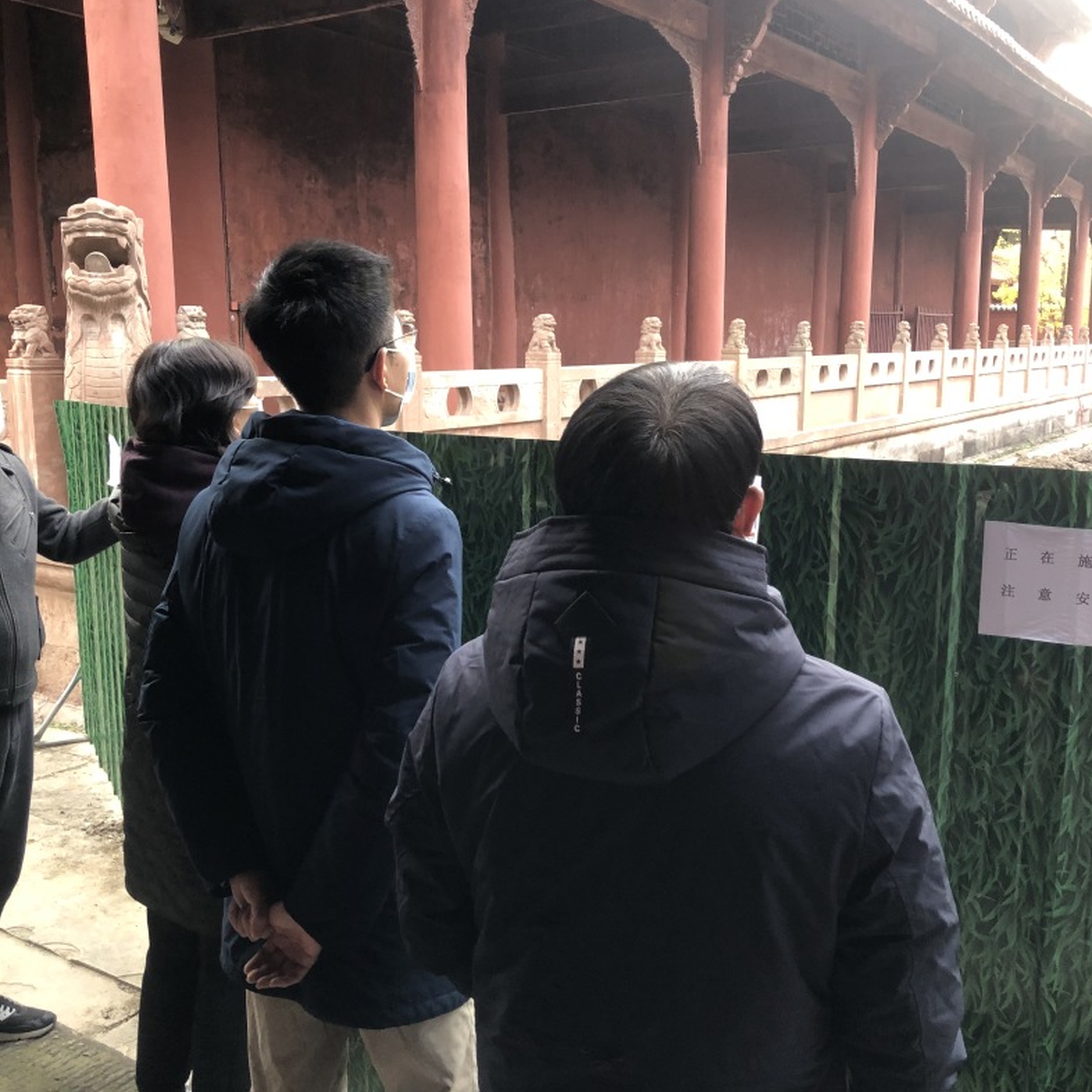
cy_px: 532
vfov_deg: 48.4
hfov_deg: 48.5
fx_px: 1213
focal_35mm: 34
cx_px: 550
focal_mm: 3.99
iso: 40
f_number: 1.8
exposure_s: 1/24
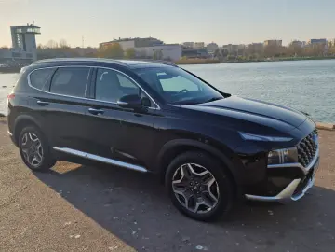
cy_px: 126
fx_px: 223
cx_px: 168
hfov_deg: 73.9
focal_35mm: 23
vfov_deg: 58.9
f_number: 1.8
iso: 50
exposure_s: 1/588
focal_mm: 6.4
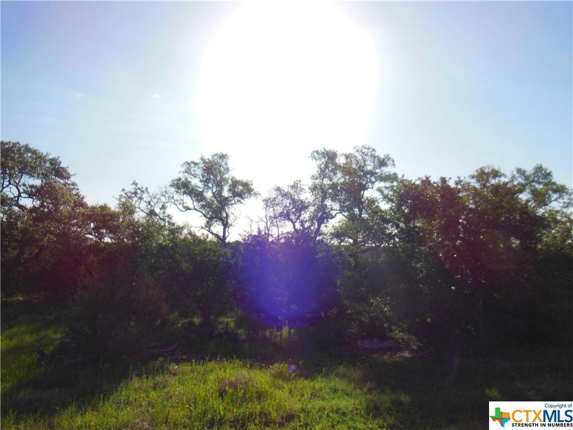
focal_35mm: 25
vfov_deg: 54.9
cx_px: 286
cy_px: 215
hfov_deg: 69.4
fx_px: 414
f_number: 3.5
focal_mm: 4.5
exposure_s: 1/1500
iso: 125
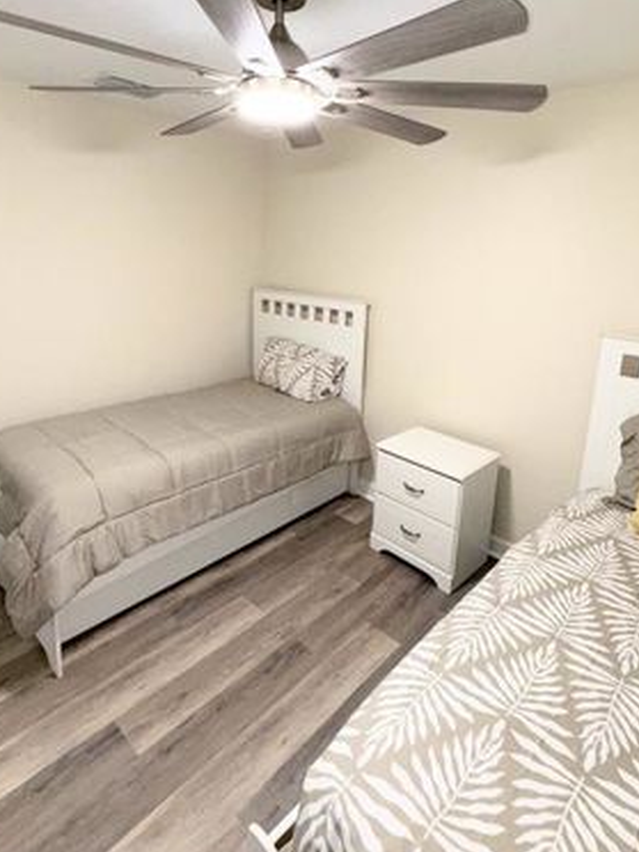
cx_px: 313
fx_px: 492
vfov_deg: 80.9
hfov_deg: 66.0
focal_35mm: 20
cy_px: 346
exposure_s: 1/75
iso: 80
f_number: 2.2
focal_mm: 2.22
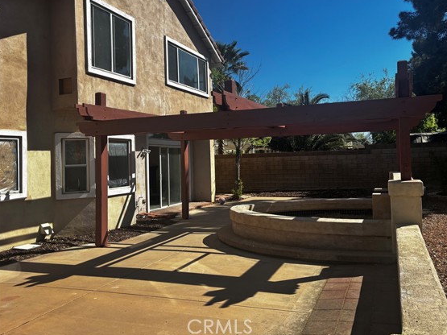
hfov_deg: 59.7
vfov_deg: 46.7
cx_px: 255
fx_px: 387
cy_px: 145
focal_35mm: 30
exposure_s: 1/3650
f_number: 1.6
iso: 50
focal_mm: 5.96
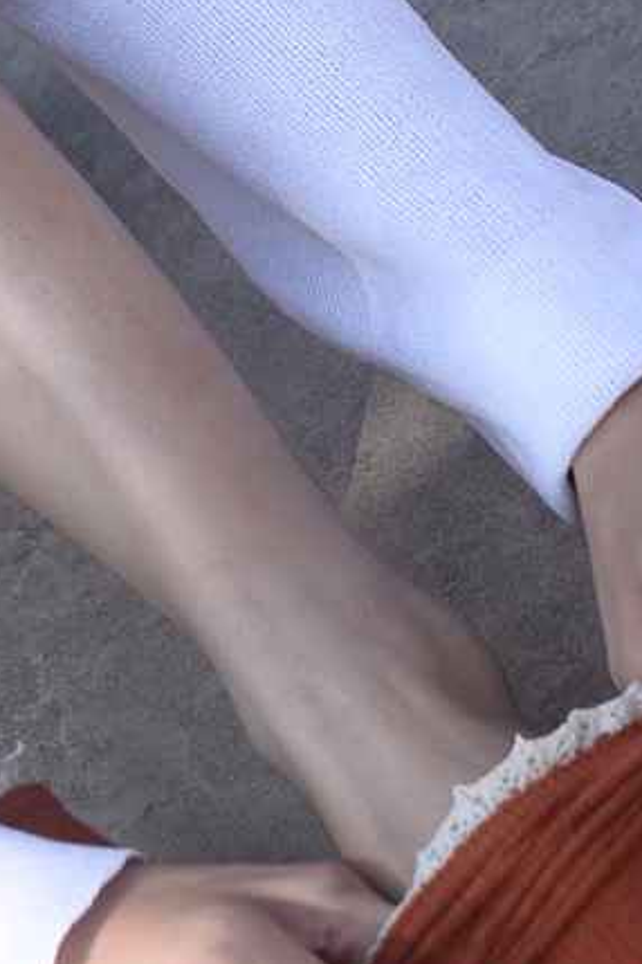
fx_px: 4253
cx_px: -211
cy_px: -269
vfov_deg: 12.5
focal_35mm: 159
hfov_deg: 8.5
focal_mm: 35
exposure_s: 1/800
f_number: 5.6
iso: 160
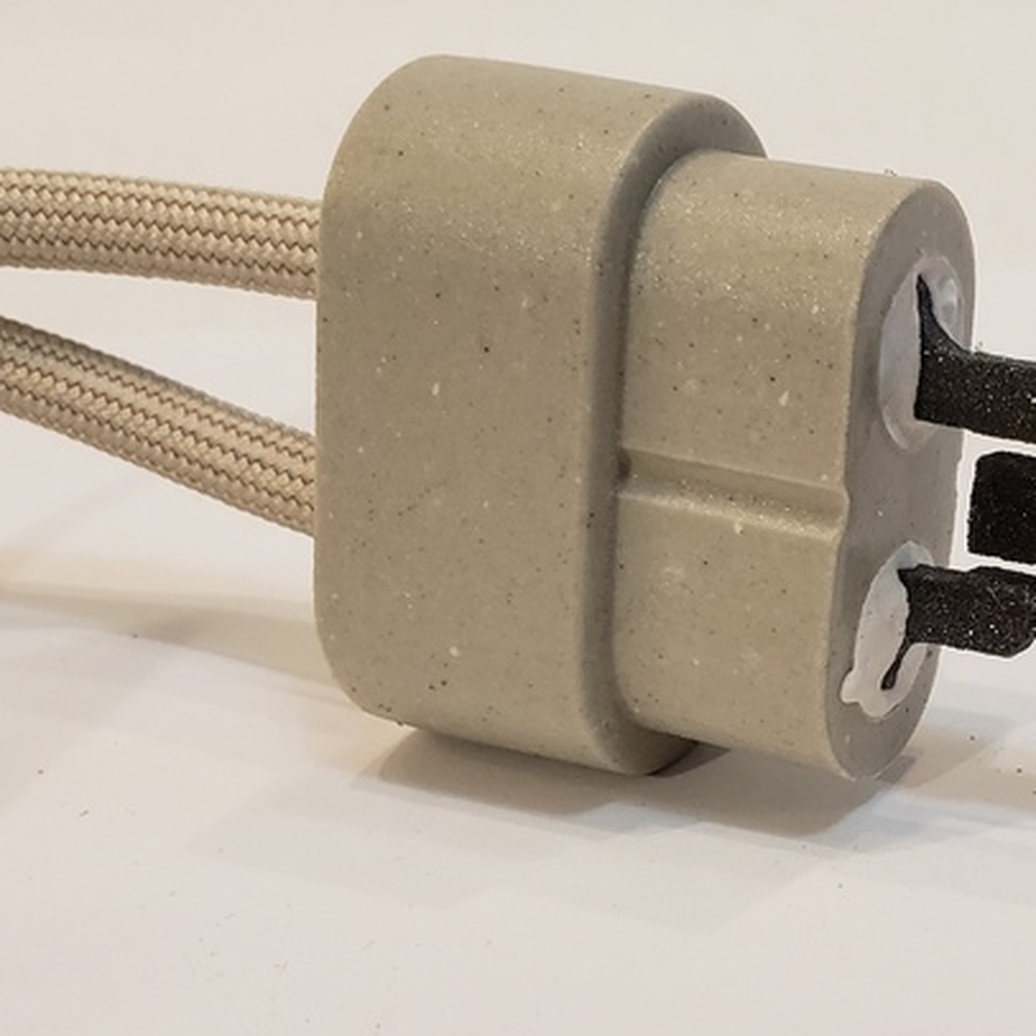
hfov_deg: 28.7
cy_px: 684
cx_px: 954
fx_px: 1930
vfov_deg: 29.9
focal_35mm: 57
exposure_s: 1/40
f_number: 2.4
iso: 250
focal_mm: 4.3
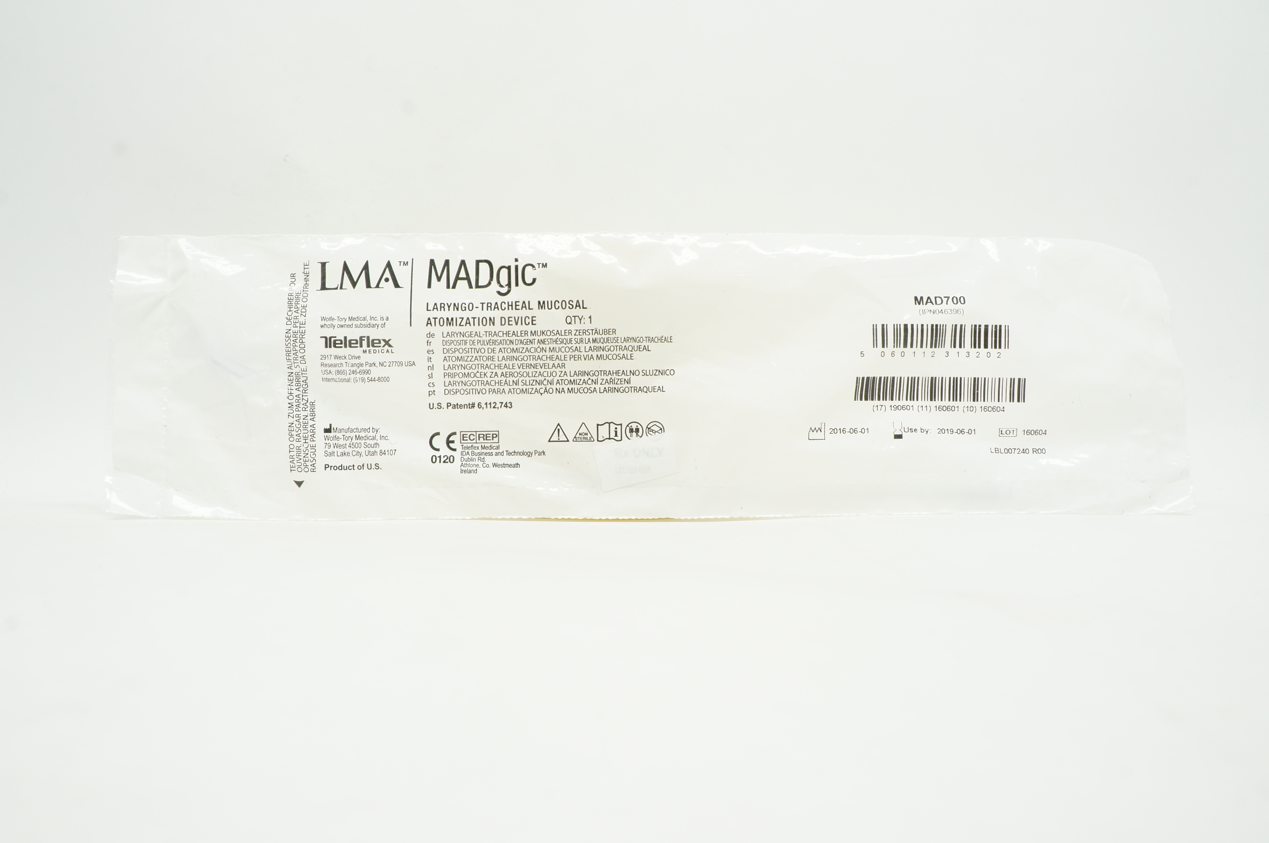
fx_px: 1162
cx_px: 634
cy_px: 422
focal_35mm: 33
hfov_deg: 57.3
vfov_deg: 39.9
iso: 400
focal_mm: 22
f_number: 13
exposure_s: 1/13
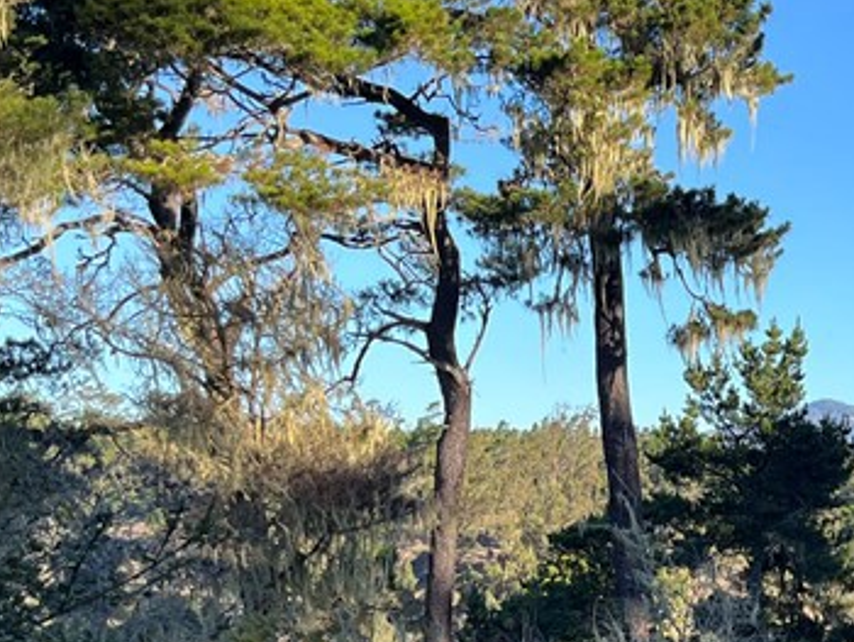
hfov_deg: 22.6
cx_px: 1144
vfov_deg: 19.4
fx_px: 1876
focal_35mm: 76
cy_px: 364
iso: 50
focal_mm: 5.1
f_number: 1.6
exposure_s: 1/1163
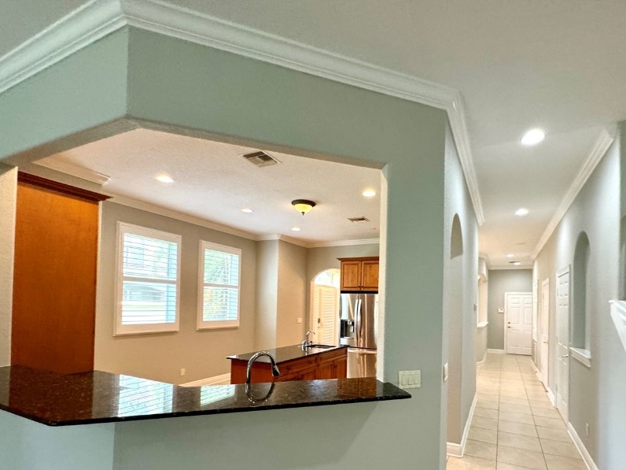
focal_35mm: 18
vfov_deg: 70.2
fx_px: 326
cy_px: 301
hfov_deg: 87.4
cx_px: 351
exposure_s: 1/120
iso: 320
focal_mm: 2.22
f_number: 2.2
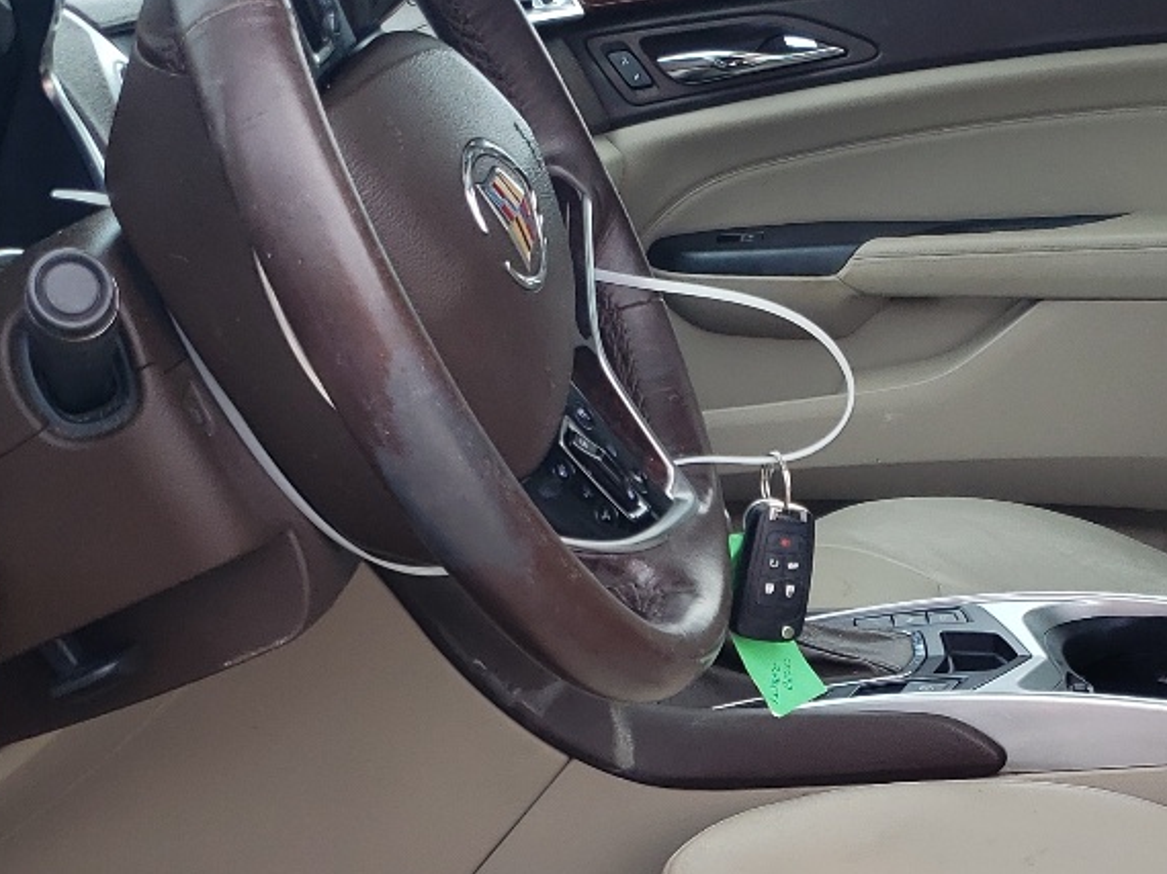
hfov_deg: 26.1
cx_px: 956
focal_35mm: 73
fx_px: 2460
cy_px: 813
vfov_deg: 19.7
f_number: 1.5
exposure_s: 1/357
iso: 50
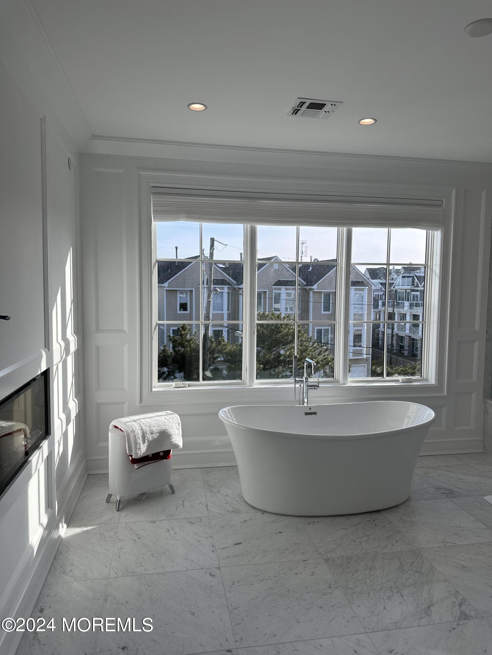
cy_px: 328
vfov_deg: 71.6
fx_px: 455
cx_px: 246
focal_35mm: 24
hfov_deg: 56.8
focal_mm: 6.86
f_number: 1.78
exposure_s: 1/1517
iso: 80
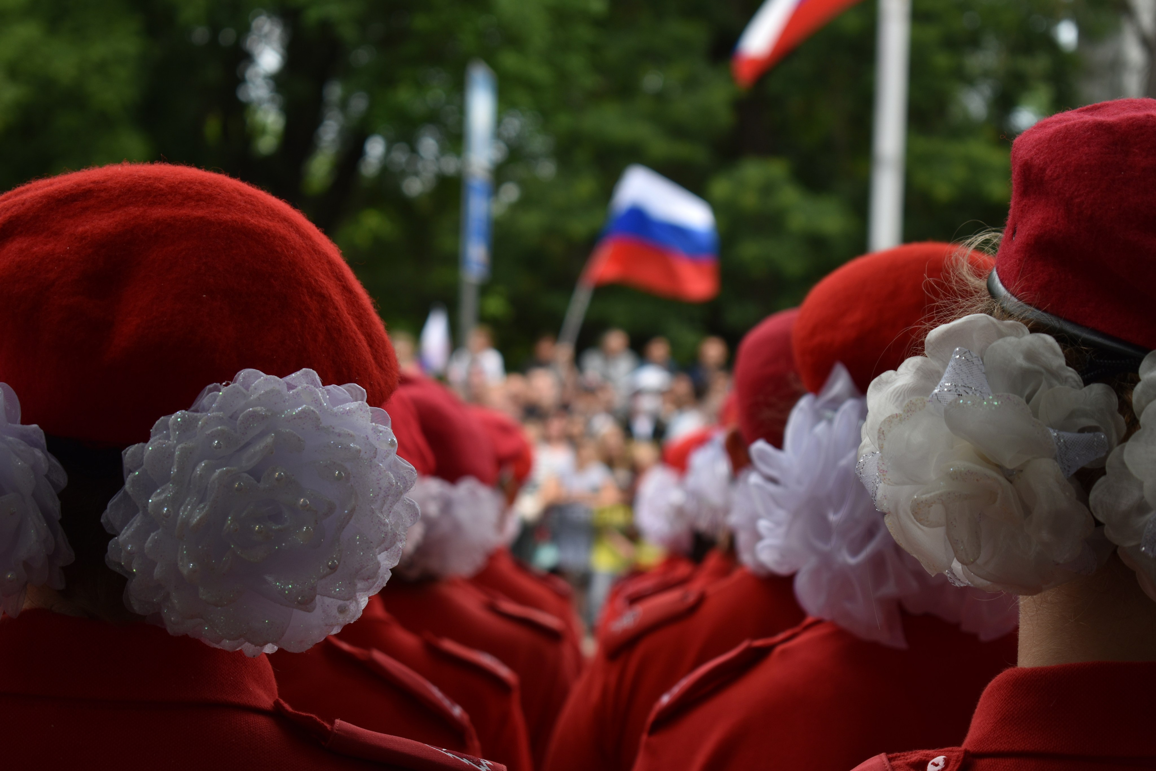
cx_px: 578
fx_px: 2649
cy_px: 386
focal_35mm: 82
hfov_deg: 24.6
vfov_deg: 16.6
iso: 100
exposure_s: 1/160
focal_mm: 55
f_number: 5.6
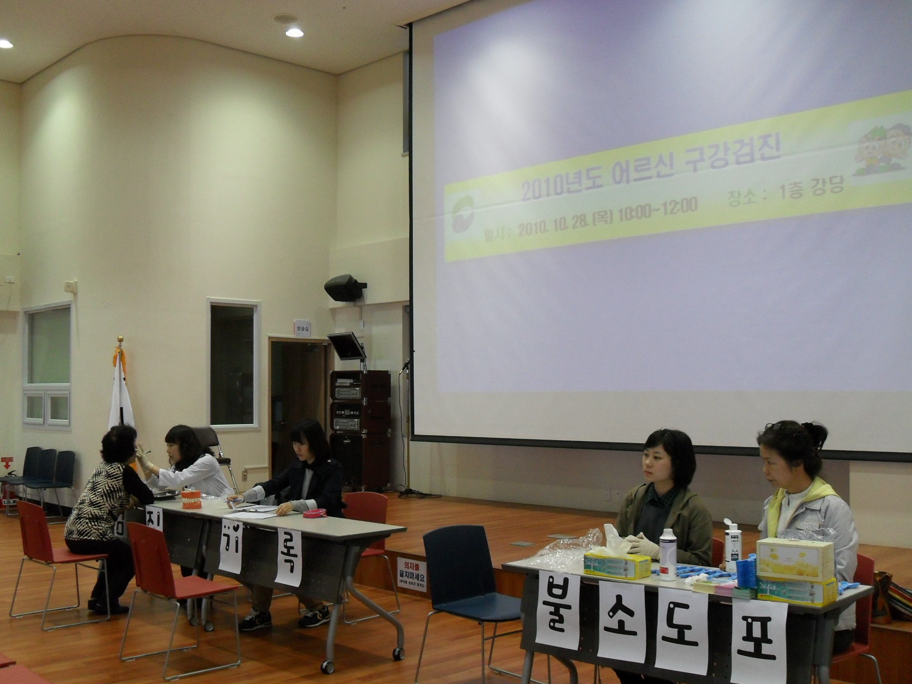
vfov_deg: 38.7
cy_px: 343
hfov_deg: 50.1
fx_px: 975
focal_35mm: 37
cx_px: 436
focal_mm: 6.2
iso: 200
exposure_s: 1/90
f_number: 2.8
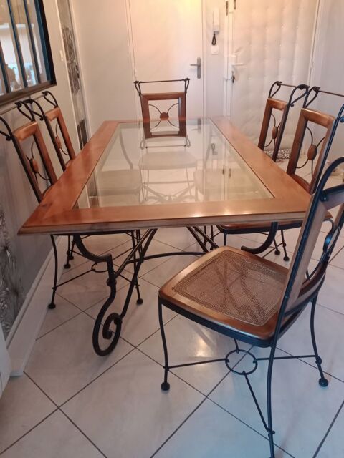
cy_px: 229
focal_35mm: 27
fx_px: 358
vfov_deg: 65.3
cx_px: 172
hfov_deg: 51.4
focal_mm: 3.54
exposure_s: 1/33.3
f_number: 2
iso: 731
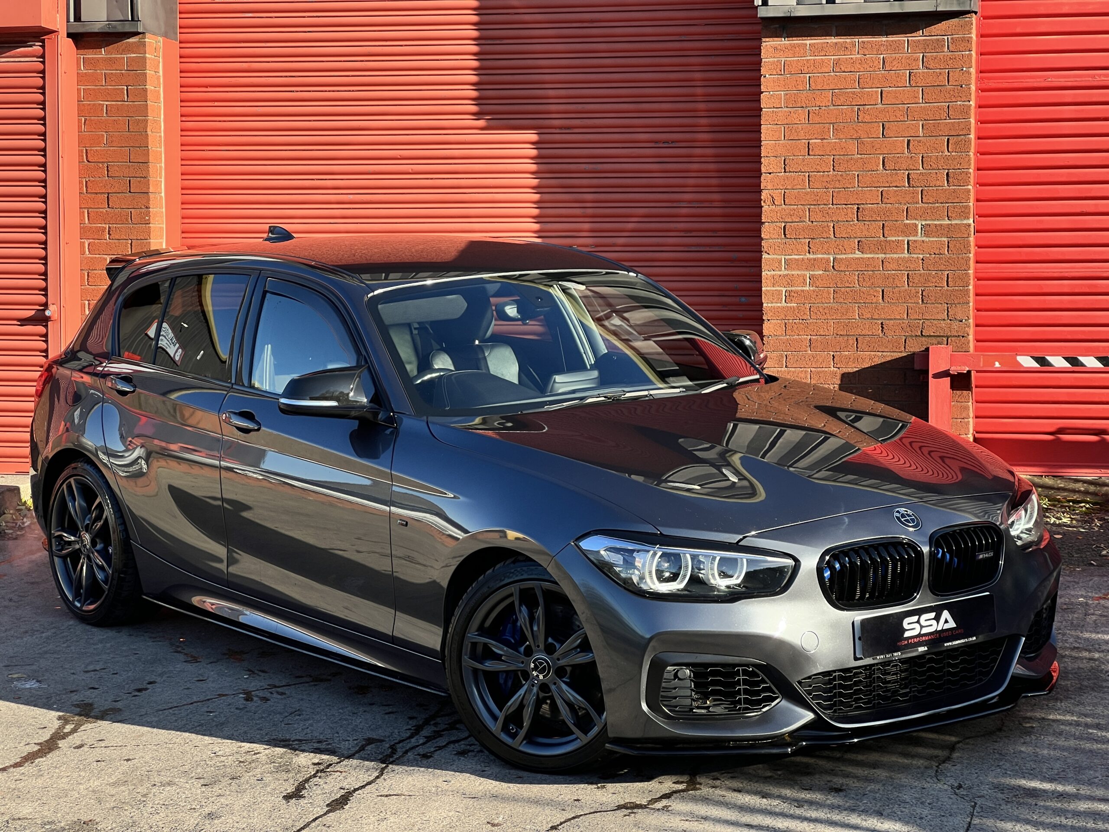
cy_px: 416
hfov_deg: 25.3
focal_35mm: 77
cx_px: 554
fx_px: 2467
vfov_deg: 19.1
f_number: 2.8
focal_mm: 9
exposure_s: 1/350
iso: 32
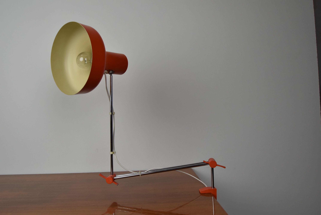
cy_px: 108
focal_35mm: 27
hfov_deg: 67.3
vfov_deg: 48.0
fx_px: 241
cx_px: 160
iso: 1600
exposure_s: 1/320
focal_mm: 18
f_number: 9
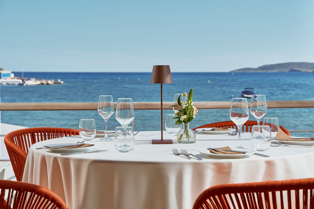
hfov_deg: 27.0
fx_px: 654
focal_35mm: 75
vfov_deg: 18.2
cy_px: 104
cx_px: 157
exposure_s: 1/250
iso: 100
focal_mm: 75
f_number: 9
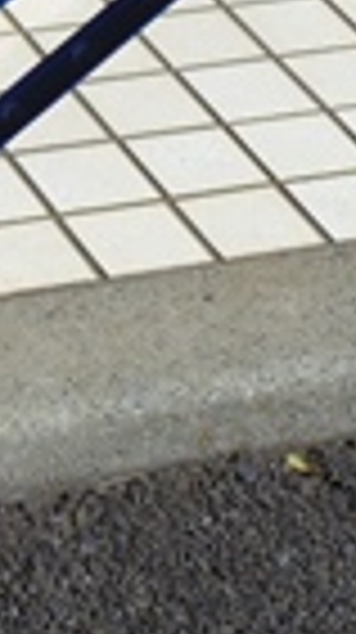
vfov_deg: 12.1
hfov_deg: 6.8
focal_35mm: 177
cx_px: 54
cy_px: 157
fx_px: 2979
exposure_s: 1/1000
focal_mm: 9.2
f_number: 5
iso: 100
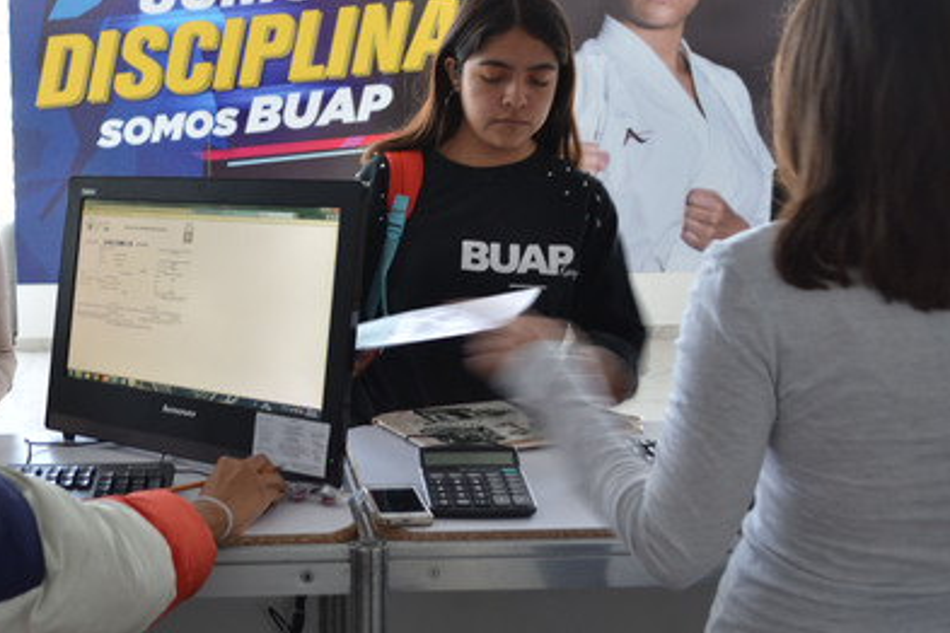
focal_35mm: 44
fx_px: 1161
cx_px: 256
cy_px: 221
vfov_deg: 30.3
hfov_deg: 43.3
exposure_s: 1/13
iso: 100
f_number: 3.5
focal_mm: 18
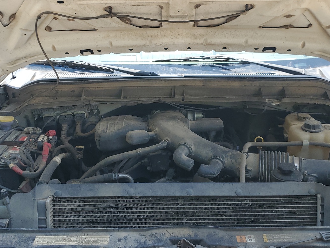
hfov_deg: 46.8
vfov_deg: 36.0
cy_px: 127
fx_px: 381
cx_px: 173
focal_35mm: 40
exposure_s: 1/588
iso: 50
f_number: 1.5
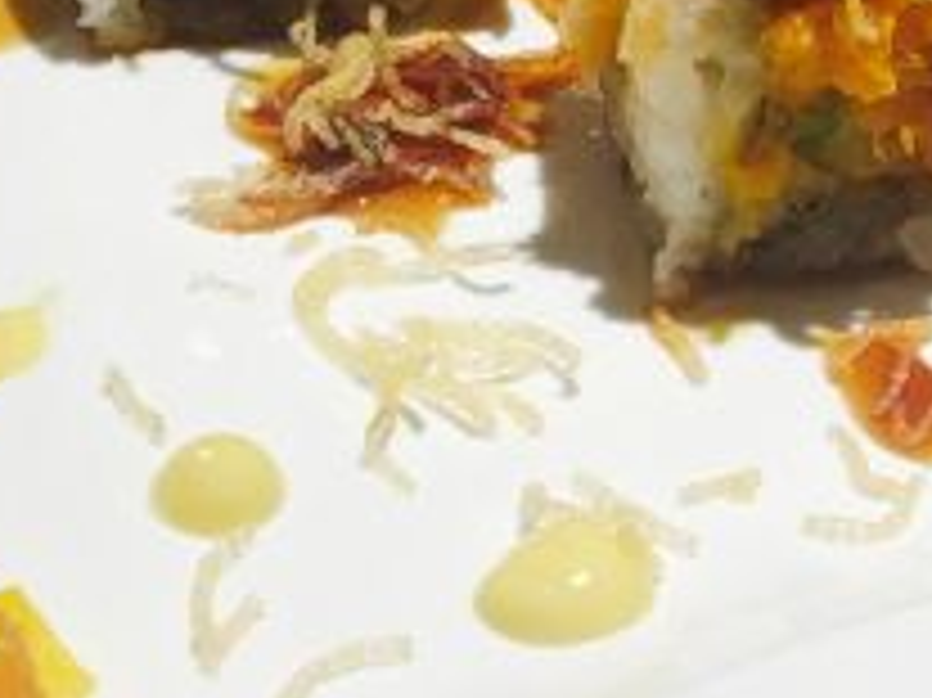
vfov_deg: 15.0
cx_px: 716
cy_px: 191
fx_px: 2637
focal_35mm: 98
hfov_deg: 19.9
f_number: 2.2
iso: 32
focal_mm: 4.15
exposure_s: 1/33
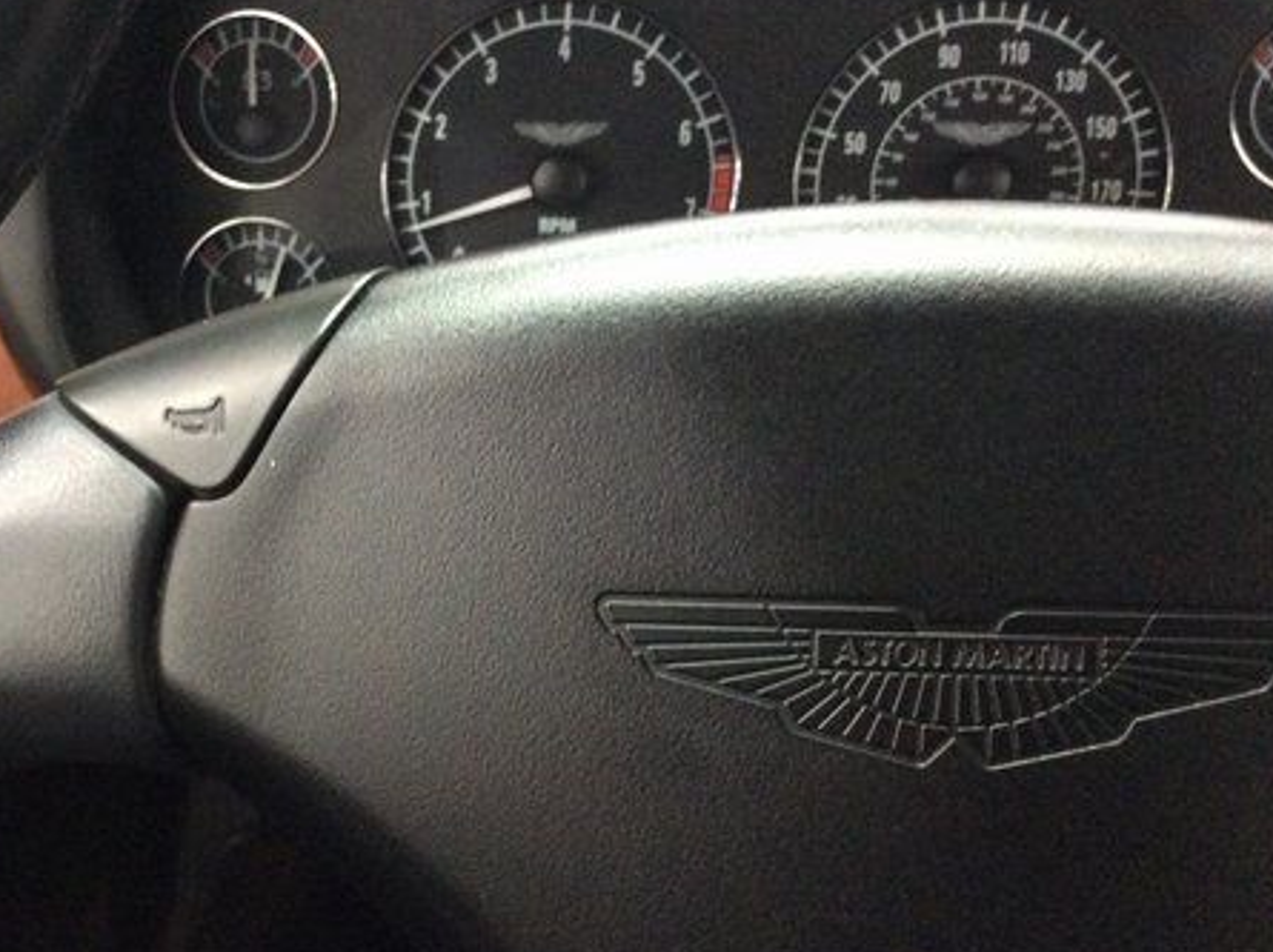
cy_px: 598
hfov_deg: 40.6
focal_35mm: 46
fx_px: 1690
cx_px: 386
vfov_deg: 31.3
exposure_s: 1/15
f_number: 2.4
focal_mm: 3.3
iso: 320
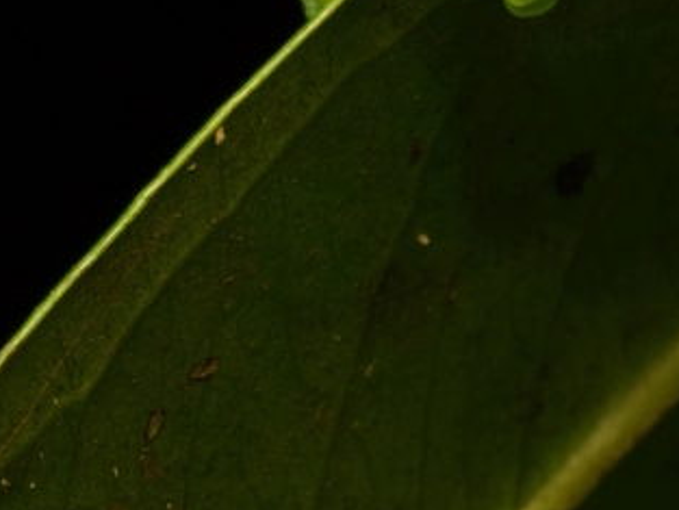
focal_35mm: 437
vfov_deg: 3.4
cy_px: -348
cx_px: 709
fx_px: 8575
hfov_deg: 4.5
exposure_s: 1/160
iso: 400
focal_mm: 60
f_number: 13
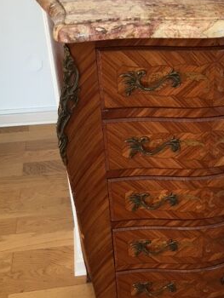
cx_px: 173
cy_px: 169
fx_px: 457
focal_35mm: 53
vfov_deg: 36.1
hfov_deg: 27.1
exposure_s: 1/33
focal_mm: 4.15
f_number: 2.2
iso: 32
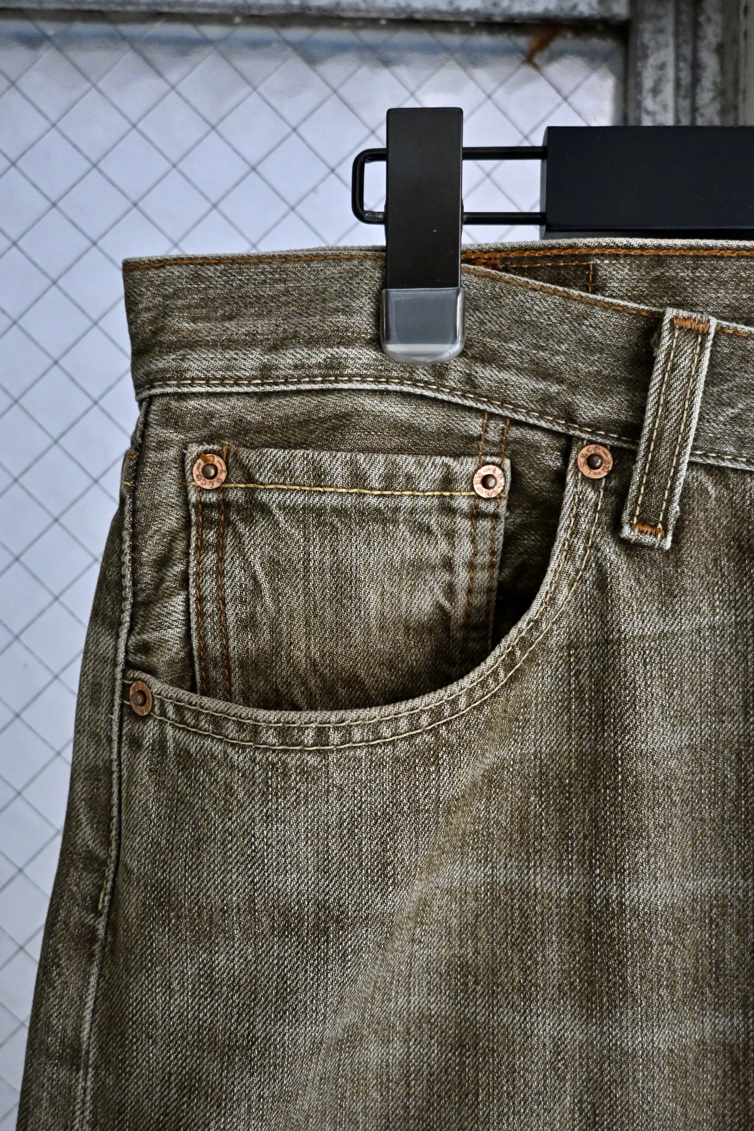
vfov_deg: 73.7
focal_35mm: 24
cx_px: 377
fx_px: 754
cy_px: 566
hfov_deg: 53.1
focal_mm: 16
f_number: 3.5
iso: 1600
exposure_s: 1/50
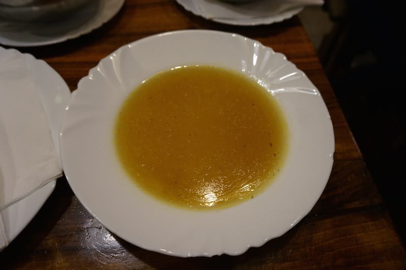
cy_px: 135
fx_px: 270
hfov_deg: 73.8
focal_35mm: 24
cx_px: 203
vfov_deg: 53.1
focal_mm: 16
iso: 800
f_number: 4
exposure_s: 1/60
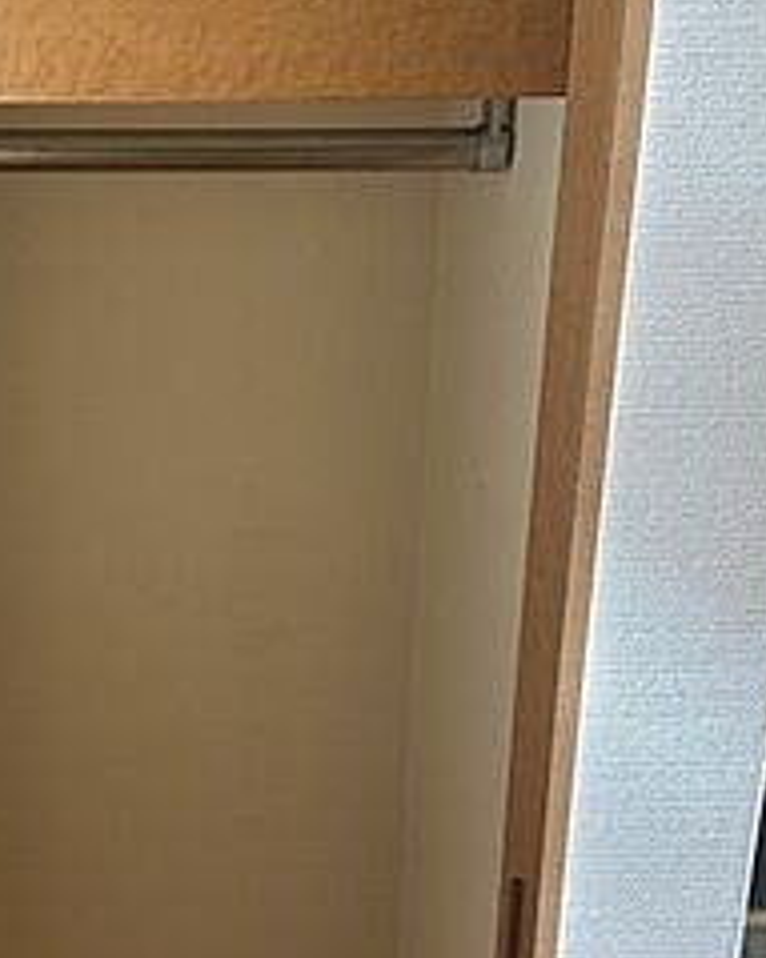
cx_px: 184
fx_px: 1446
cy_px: 746
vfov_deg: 35.6
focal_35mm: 51
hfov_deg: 29.2
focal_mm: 4.25
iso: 50
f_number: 1.8
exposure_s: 1/100
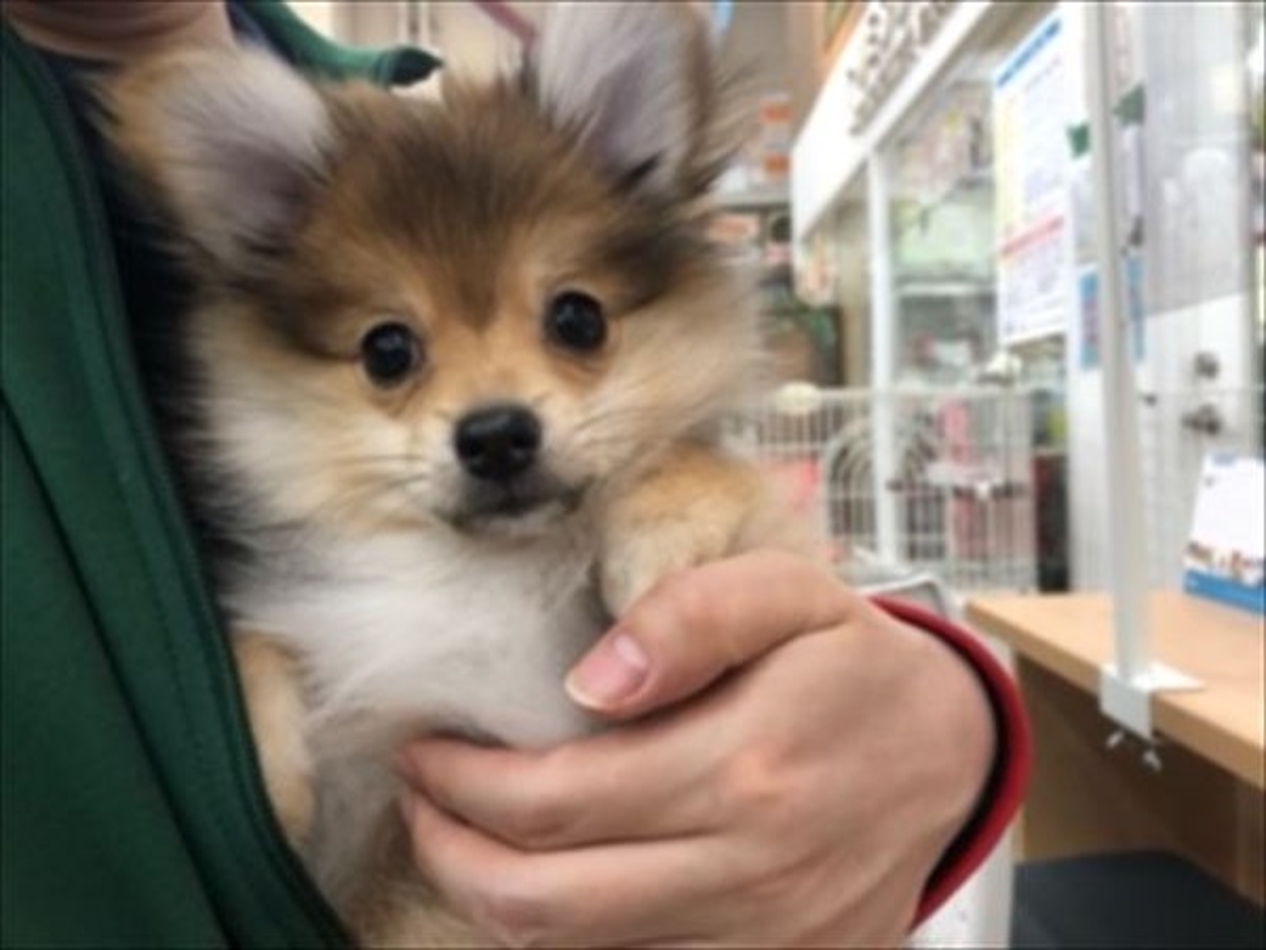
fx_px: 1024
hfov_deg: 63.4
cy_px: 475
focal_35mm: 28
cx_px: 633
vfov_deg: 49.7
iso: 40
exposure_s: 1/33
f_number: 1.8
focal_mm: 3.99
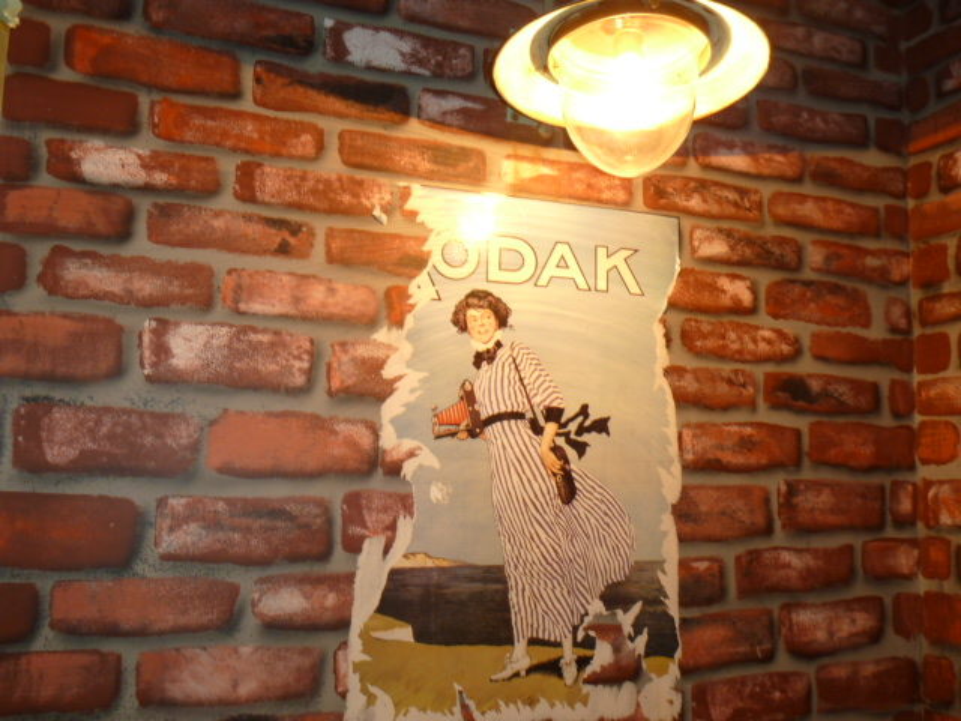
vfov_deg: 45.4
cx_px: 480
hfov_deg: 58.4
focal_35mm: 31
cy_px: 360
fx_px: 861
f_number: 3.6
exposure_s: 1/4
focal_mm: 5.5
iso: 125
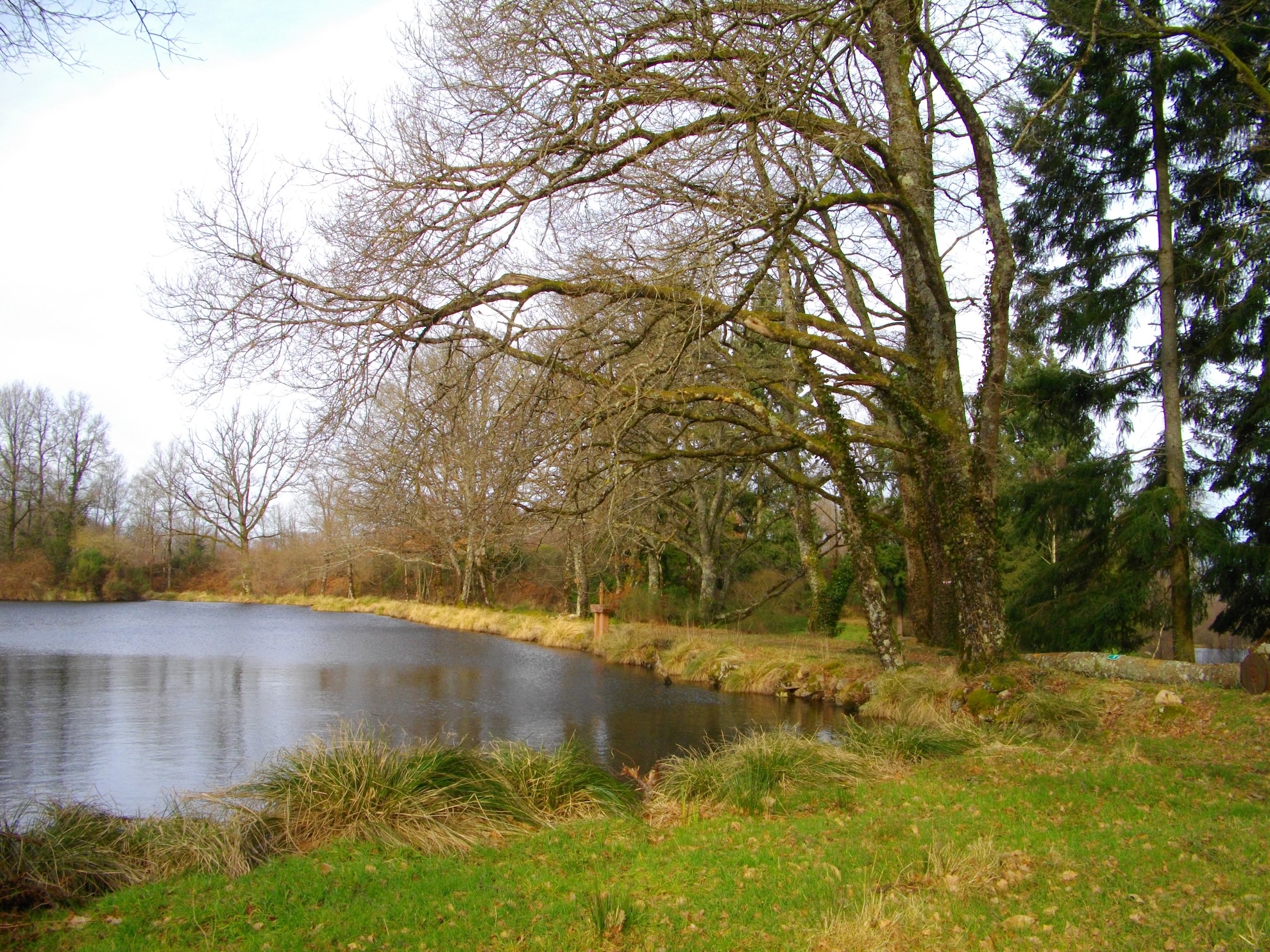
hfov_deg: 56.8
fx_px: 1174
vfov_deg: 44.2
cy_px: 476
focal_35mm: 32
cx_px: 635
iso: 100
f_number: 5.5
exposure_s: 1/160
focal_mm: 5.7
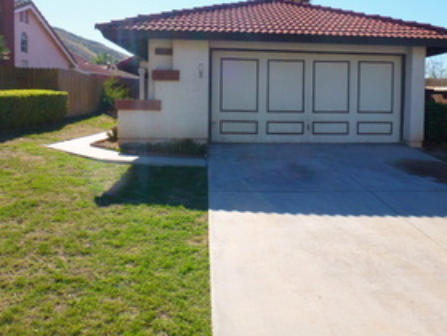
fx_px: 401
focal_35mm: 31
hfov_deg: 58.1
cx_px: 253
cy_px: 134
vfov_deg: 45.3
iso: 100
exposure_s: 1/640
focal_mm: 4.3
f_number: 4
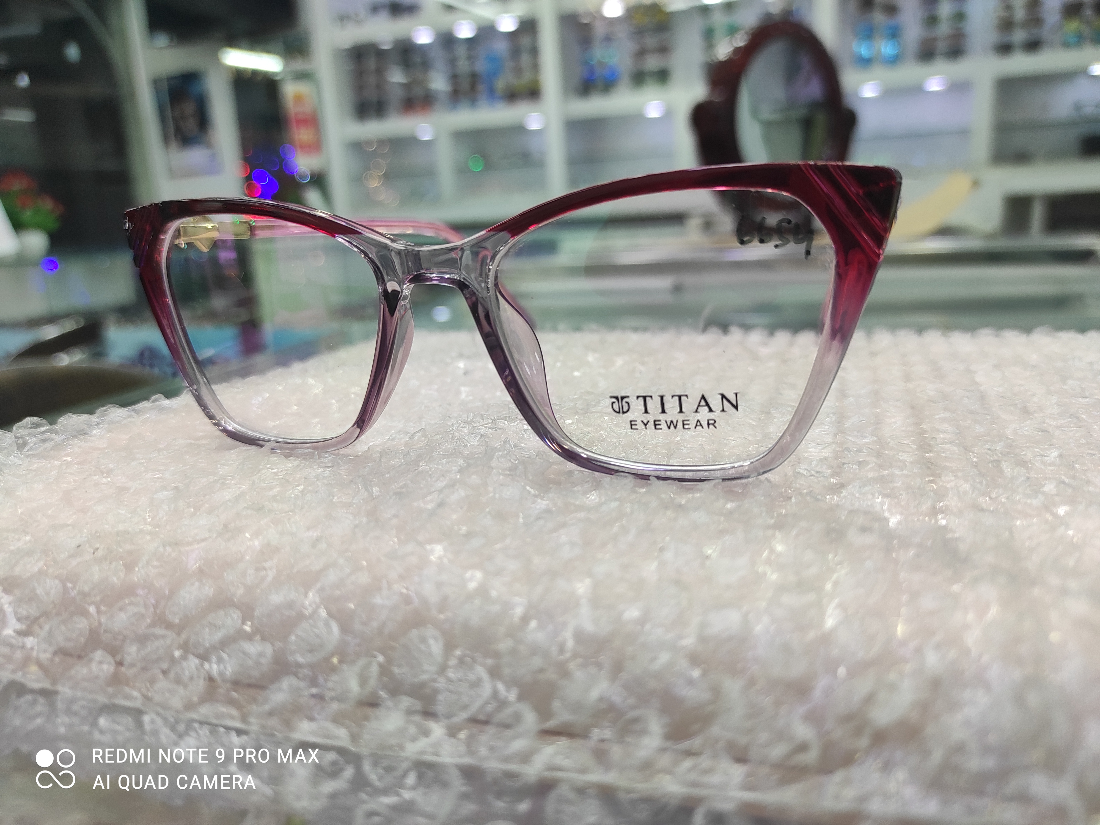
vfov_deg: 54.9
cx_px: 550
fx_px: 794
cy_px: 412
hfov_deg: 69.4
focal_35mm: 25
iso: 100
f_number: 1.89
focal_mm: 5.43
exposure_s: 1/144
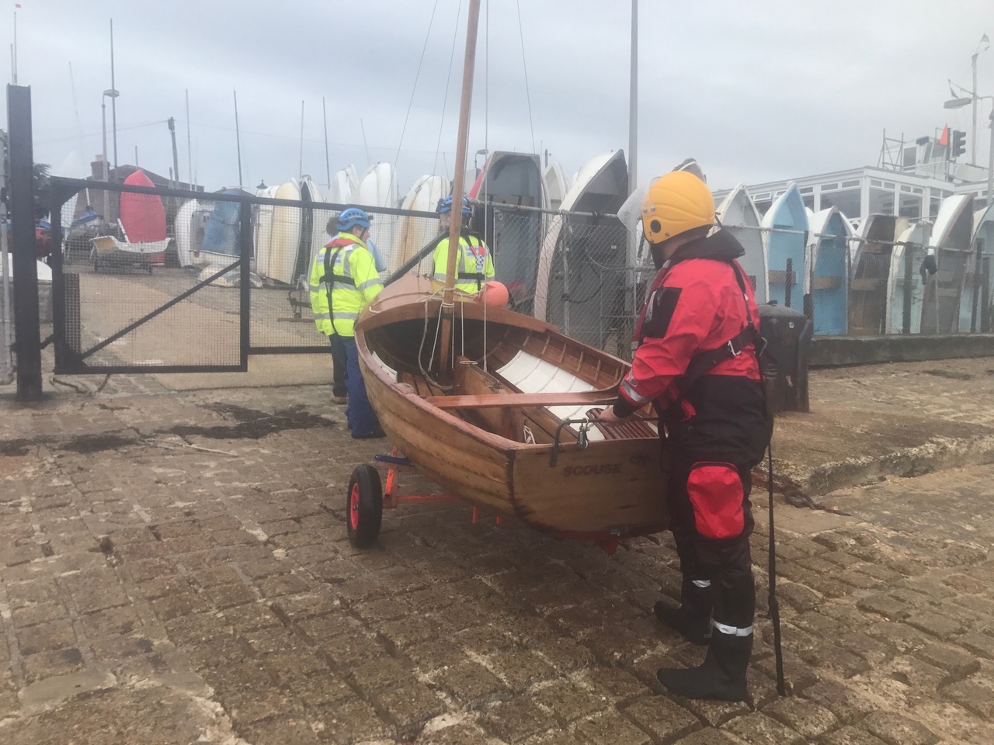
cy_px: 372
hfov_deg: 63.4
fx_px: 804
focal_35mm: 28
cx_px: 497
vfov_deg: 49.7
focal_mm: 3.99
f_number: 1.8
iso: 20
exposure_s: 1/567
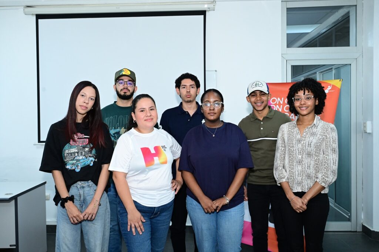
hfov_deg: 56.5
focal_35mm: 34
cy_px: 126
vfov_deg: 39.4
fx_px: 352
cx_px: 190
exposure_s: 1/200
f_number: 6.3
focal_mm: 33.5
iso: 2500
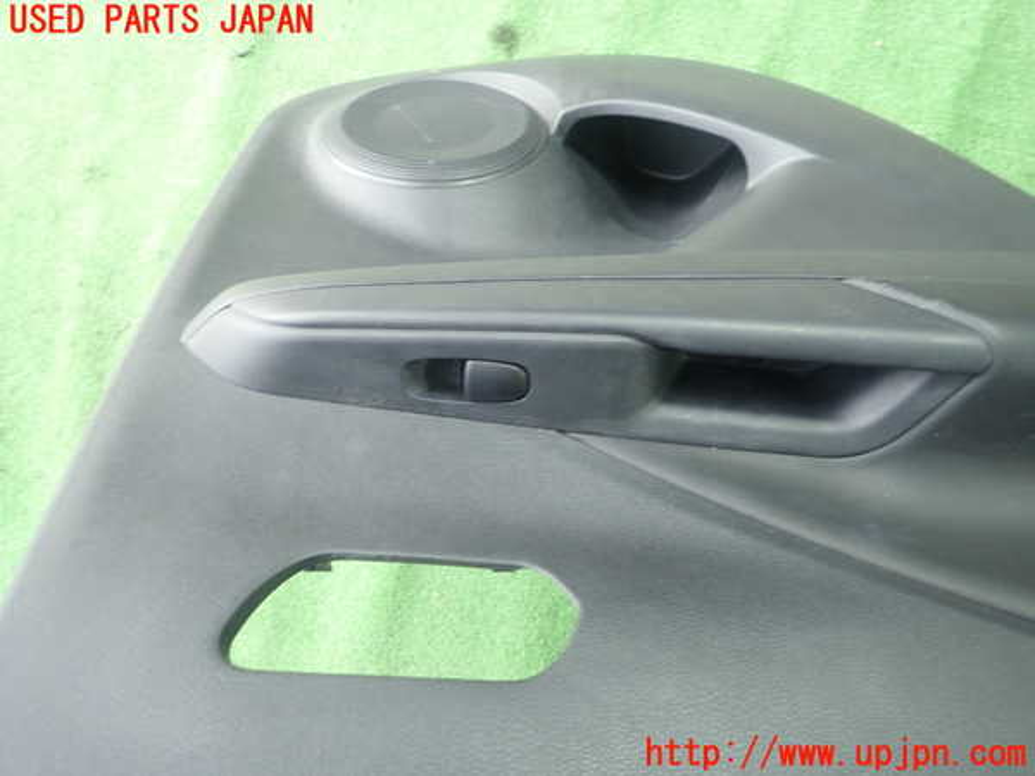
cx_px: 518
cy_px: 388
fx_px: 747
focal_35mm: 25
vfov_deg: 54.9
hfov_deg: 69.4
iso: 200
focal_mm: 4.5
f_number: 2
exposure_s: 1/30
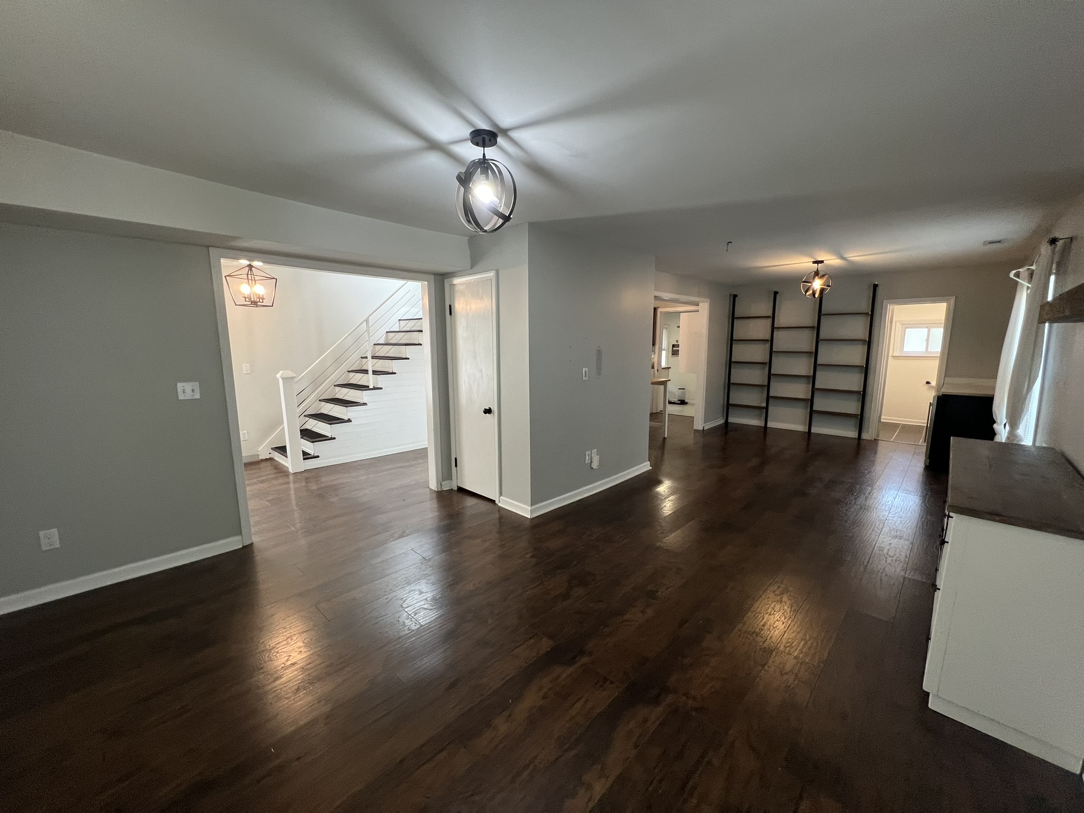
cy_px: 406
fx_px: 407
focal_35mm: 13
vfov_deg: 89.9
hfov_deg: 106.2
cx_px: 542
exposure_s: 1/60
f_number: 1.8
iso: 160
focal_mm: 1.57
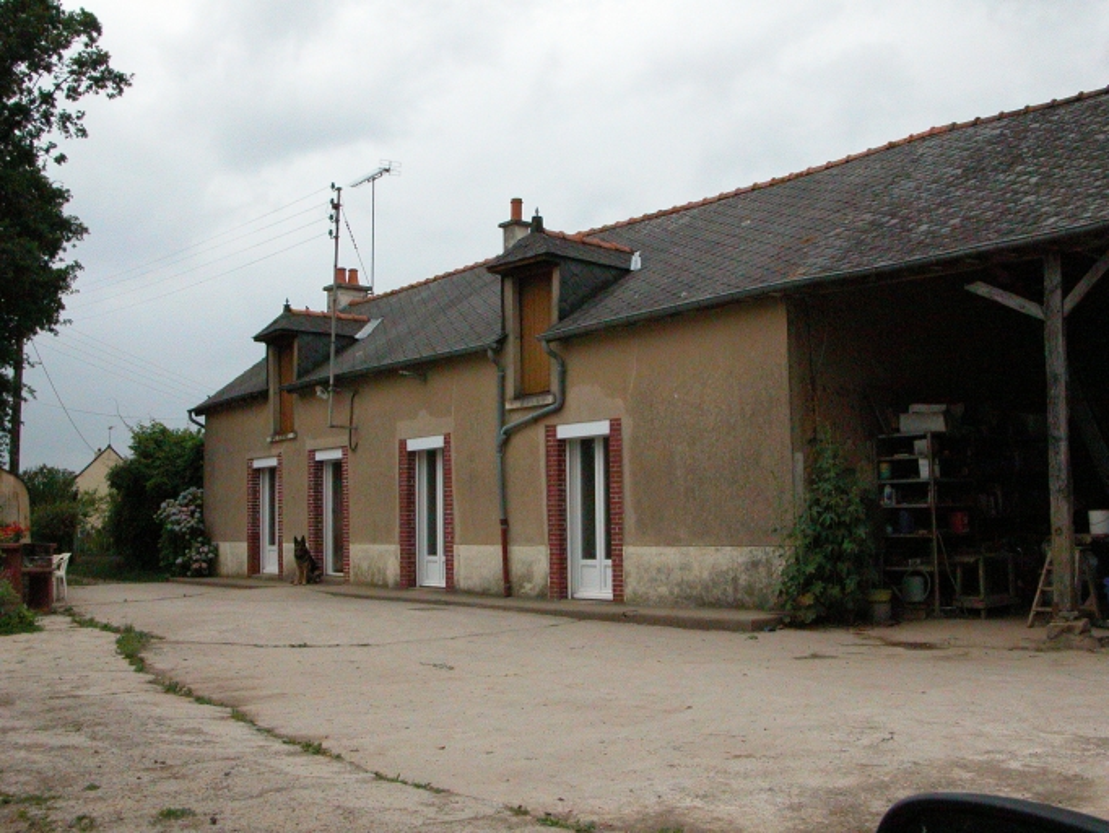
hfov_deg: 52.6
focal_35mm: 35
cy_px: 416
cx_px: 554
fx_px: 1122
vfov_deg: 40.7
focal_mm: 8.9
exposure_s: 1/1792
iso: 800
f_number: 8
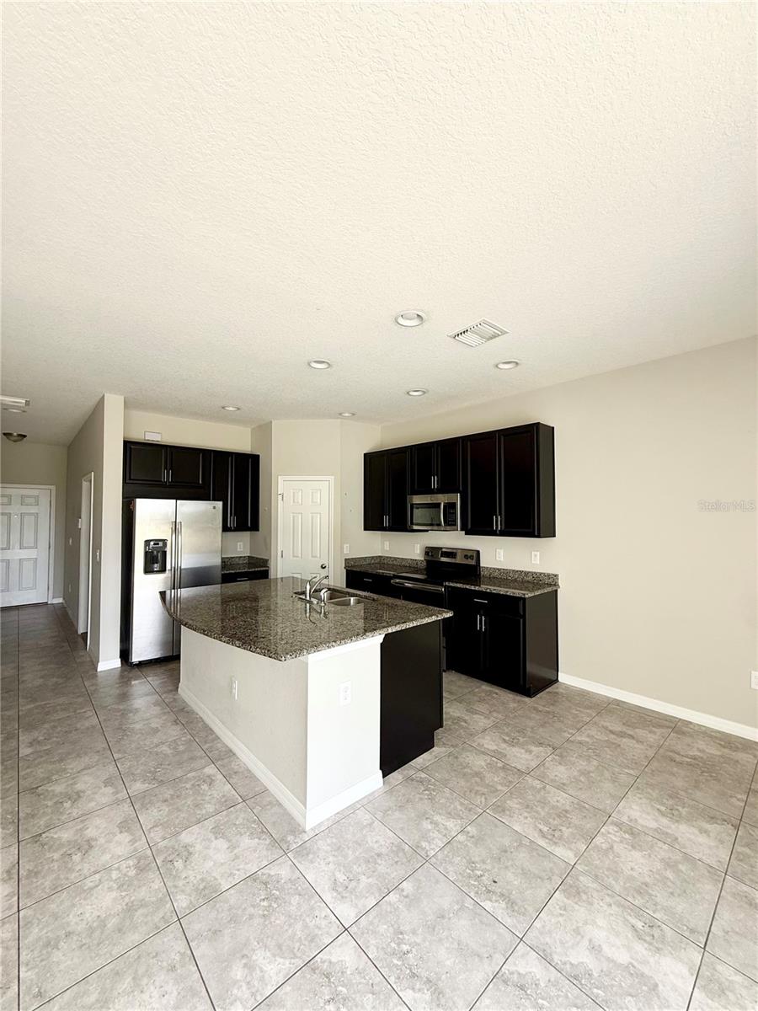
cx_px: 379
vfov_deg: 102.1
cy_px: 506
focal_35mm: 14
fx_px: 409
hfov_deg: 85.7
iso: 100
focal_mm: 2.22
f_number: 2.2
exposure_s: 1/99
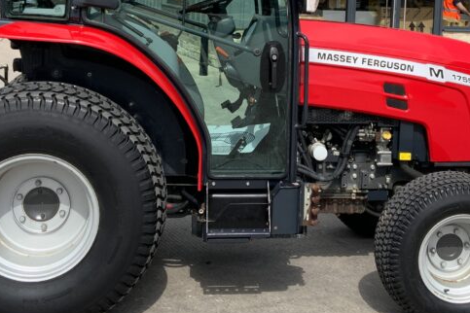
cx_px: 286
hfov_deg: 31.3
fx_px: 835
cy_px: 47
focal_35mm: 64
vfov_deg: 20.9
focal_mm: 3
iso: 16
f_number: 1.8
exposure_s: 1/1675
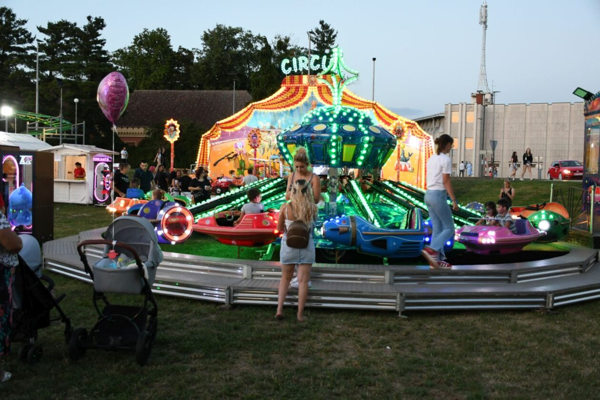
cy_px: 200
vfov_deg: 36.9
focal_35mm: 36
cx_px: 300
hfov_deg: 53.1
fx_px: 600
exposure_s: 1/60
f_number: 4
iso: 500
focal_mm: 24
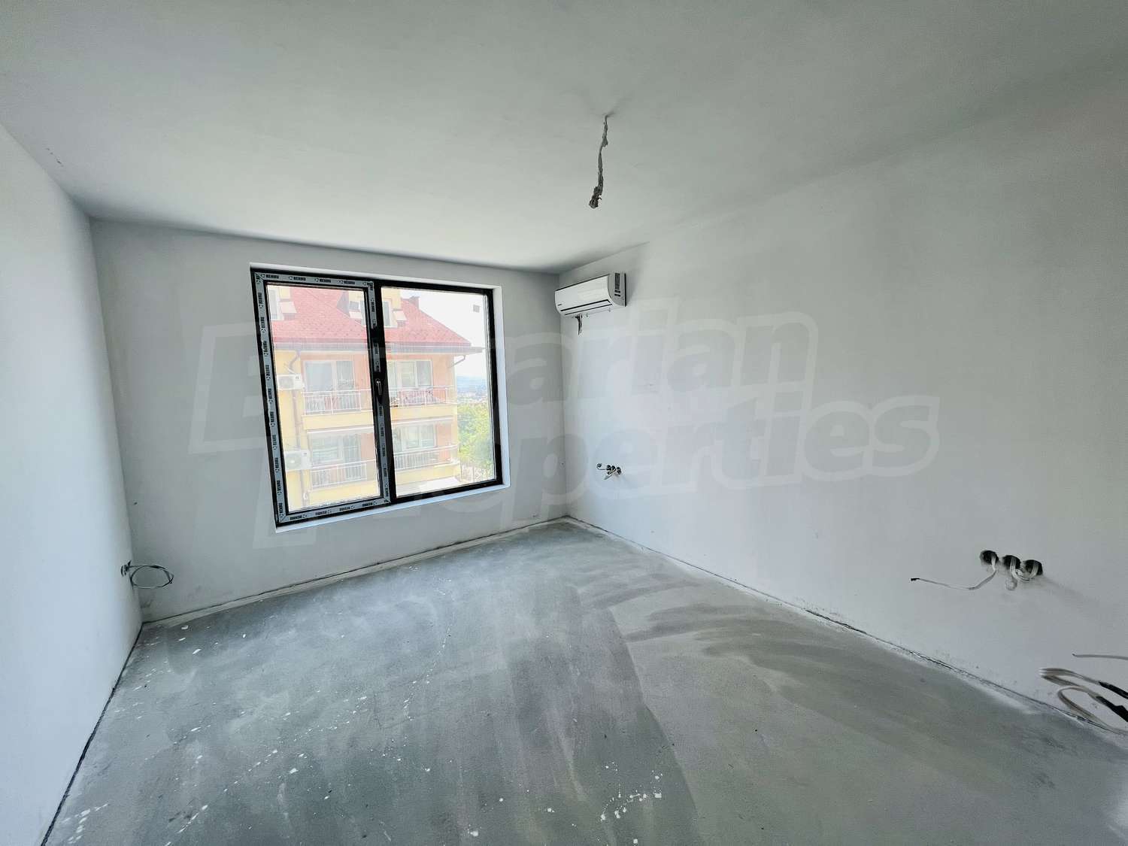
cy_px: 423
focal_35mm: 13
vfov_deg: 89.9
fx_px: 424
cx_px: 564
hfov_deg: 106.2
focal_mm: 1.57
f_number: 1.8
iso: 32
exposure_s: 1/121
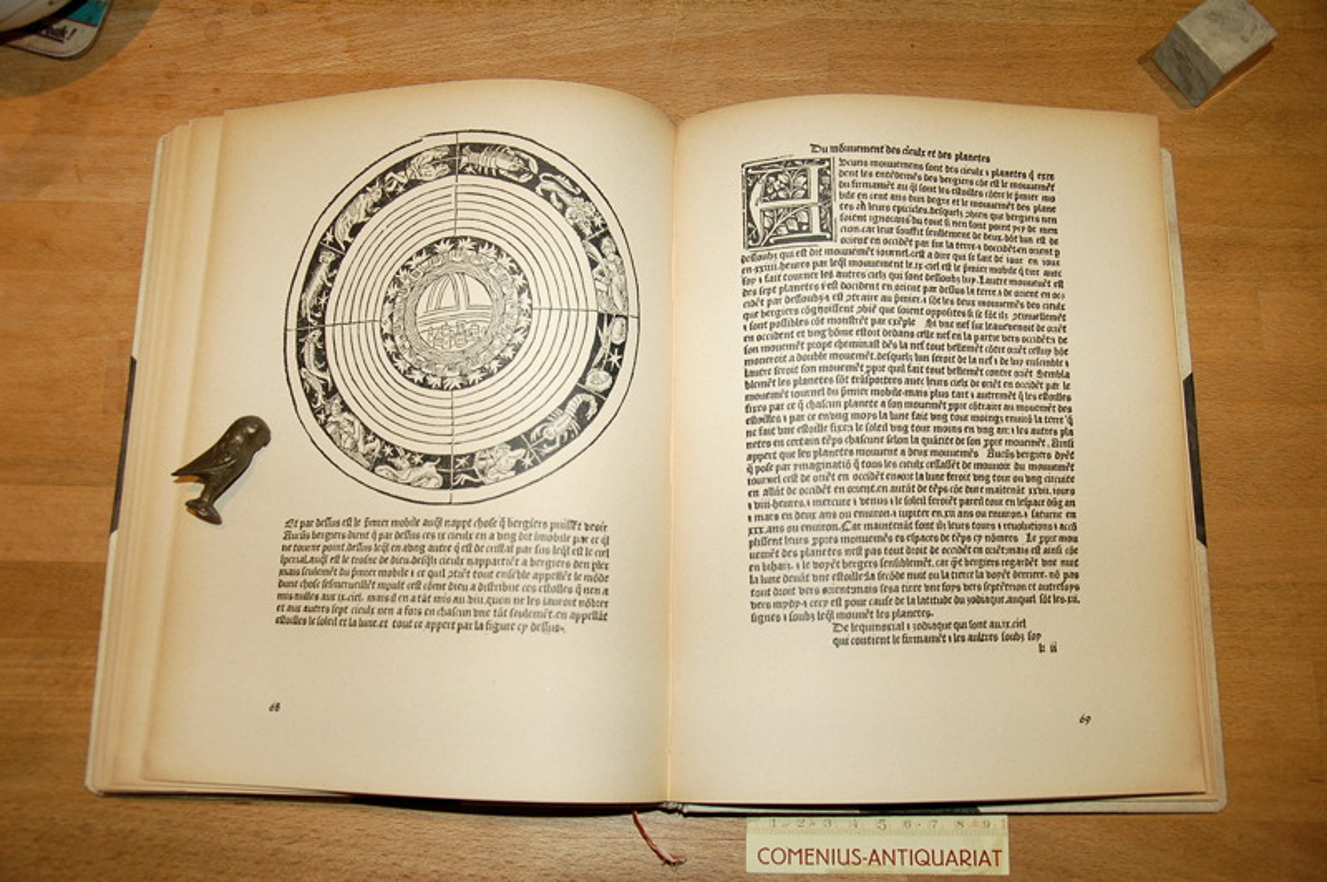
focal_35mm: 33
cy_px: 441
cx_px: 664
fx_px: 1215
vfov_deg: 39.9
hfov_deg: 57.3
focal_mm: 22
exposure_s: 1/60
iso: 400
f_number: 3.8
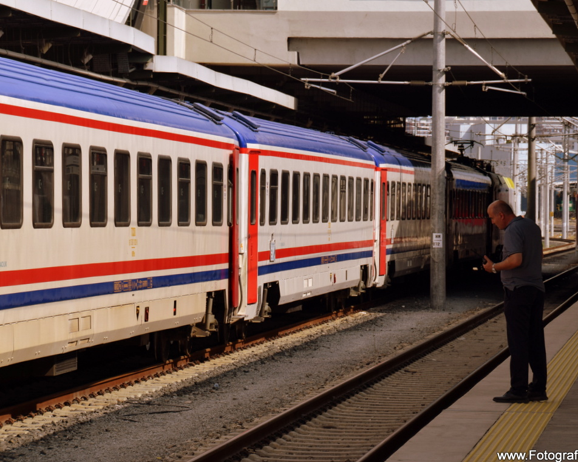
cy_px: 235
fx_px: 3643
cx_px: 316
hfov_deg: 9.1
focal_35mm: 213
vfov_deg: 7.3
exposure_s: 1/400
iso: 200
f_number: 10
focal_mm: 120
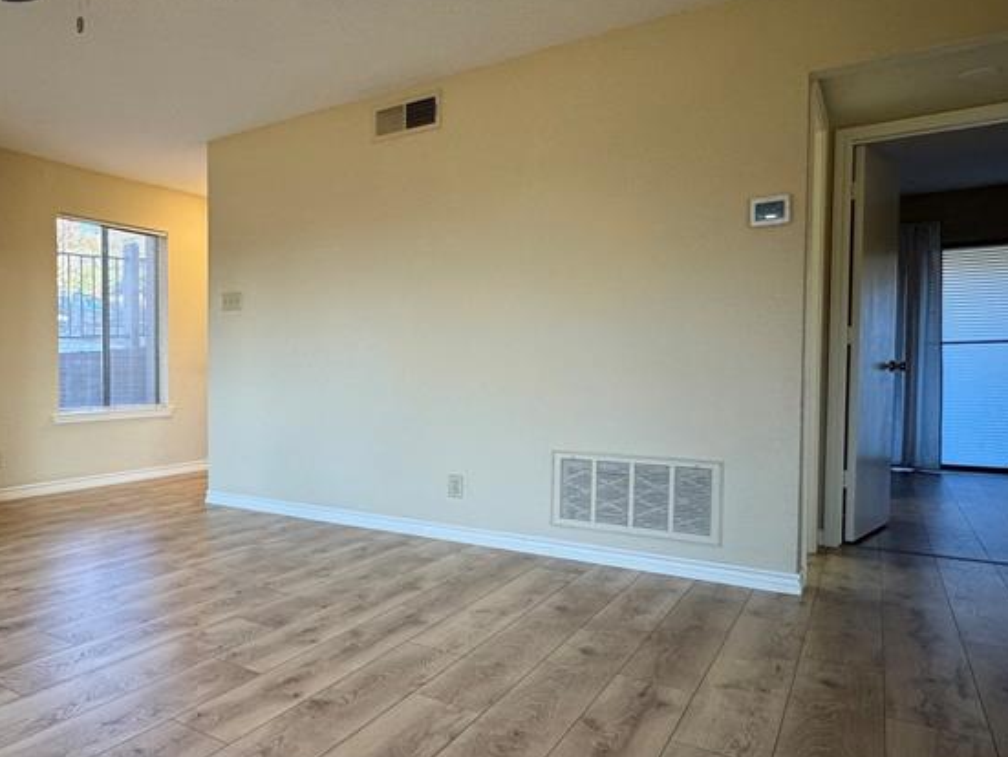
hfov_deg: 60.5
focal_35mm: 26
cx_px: 168
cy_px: 397
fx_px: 758
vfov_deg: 53.1
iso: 160
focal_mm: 2.22
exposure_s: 1/120
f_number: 2.2
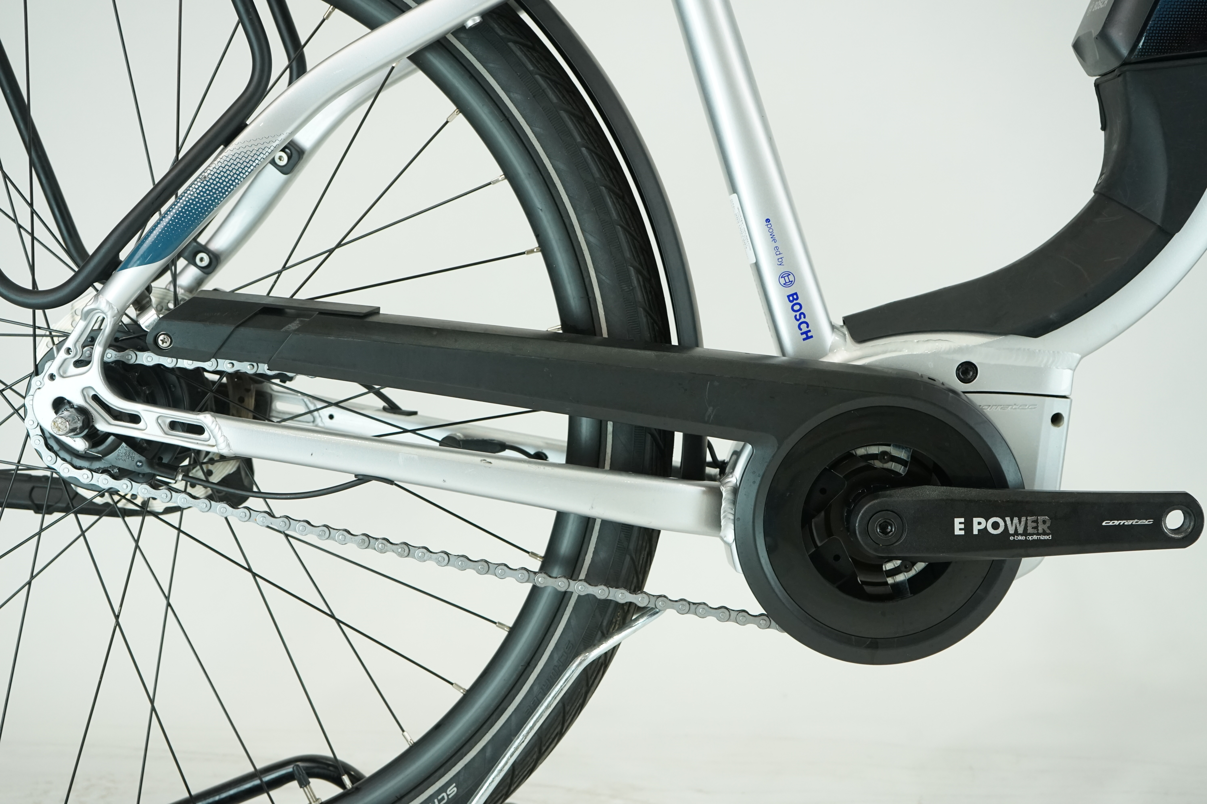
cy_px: 402
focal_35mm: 47
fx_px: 1576
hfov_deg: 41.9
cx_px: 604
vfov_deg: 28.6
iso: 1600
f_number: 6.3
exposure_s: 1/200
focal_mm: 47
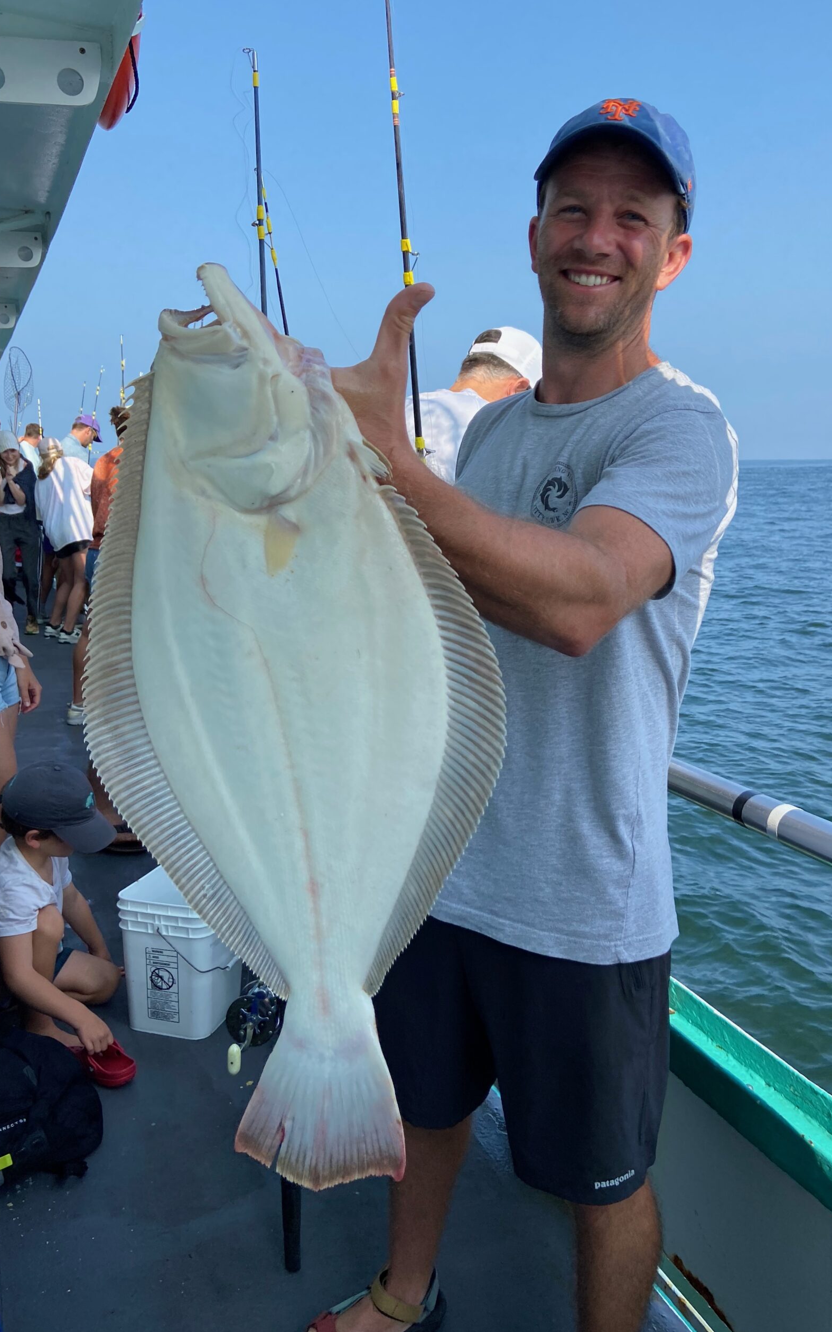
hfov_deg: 44.5
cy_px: 659
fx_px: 1016
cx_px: 407
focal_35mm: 28
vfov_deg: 66.5
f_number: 1.8
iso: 32
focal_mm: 4.25
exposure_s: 1/1447
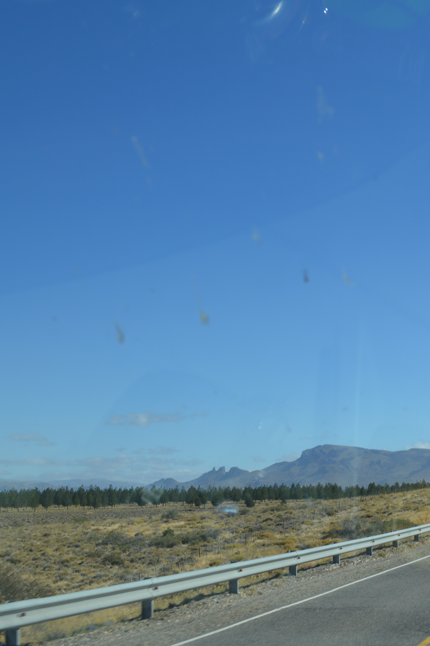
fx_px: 985
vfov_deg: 36.2
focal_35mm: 55
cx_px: 445
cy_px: 318
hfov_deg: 23.4
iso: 100
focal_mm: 24
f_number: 9
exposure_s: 1/320
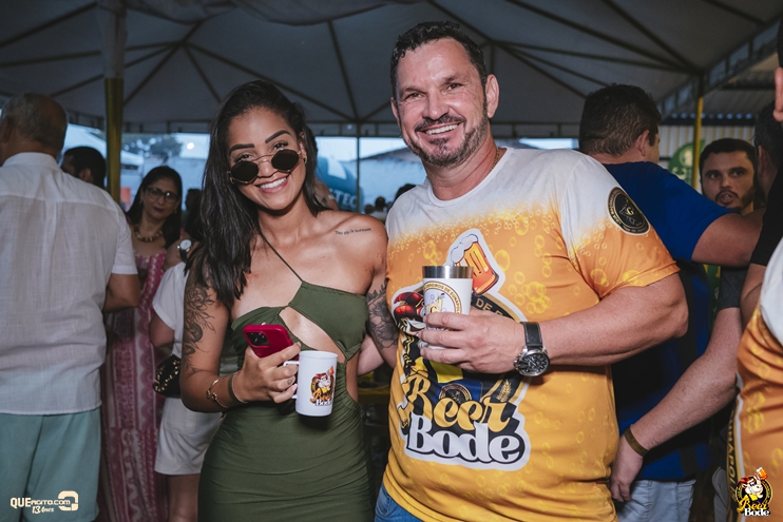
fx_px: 783
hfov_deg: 53.1
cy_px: 261
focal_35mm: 36
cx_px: 392
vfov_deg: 36.9
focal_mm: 24
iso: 2500
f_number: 2.5
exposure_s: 1/400
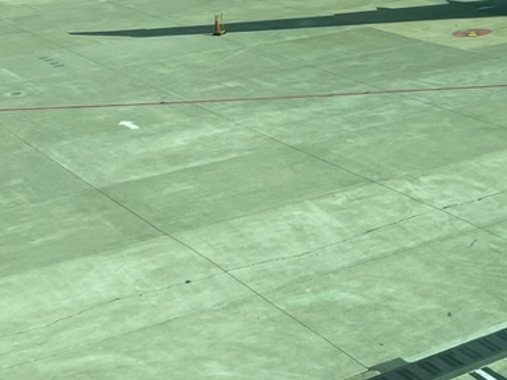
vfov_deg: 16.4
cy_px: -48
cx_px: 752
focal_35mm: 87
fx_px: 1274
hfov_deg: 19.7
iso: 32
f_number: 1.6
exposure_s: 1/720
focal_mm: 4.2
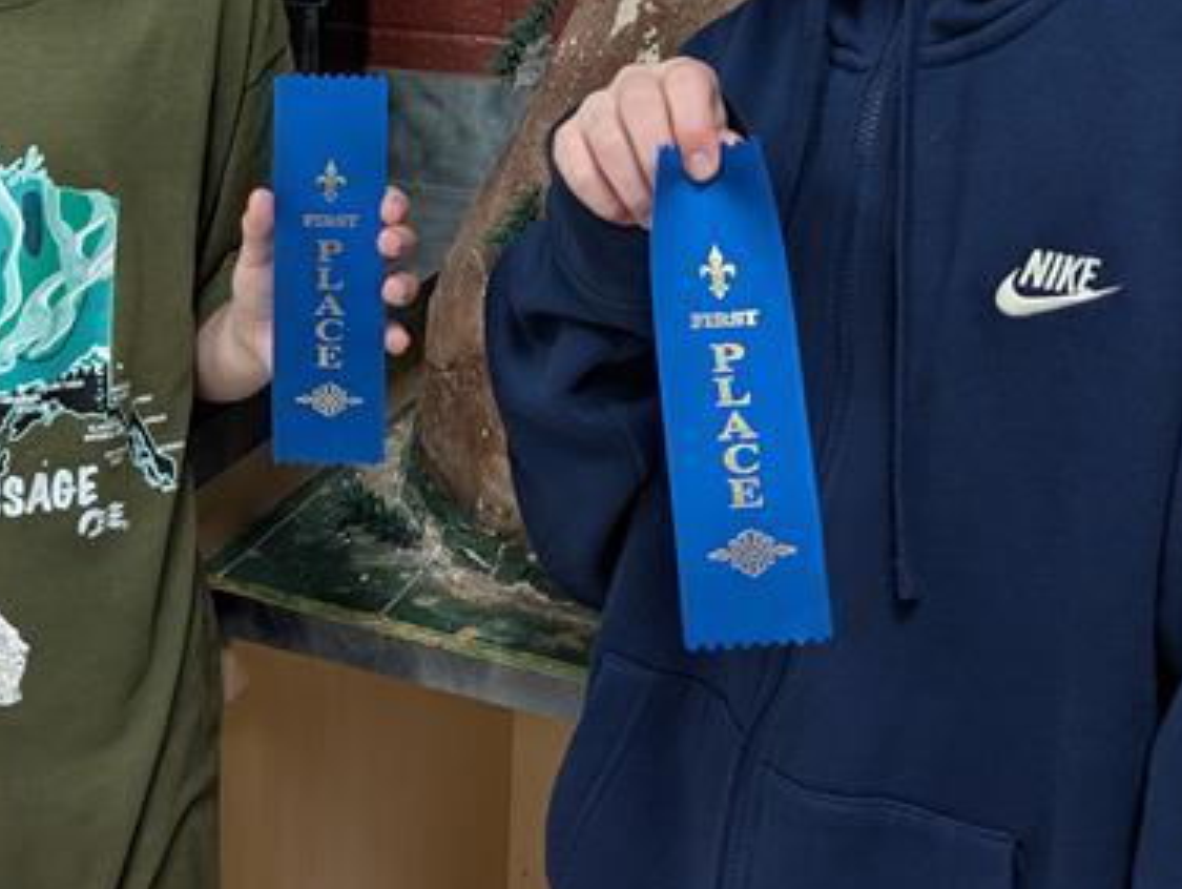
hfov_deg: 39.4
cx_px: 448
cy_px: 102
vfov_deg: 29.2
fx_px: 1641
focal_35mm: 48
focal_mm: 6.9
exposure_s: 1/40
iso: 156
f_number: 1.68
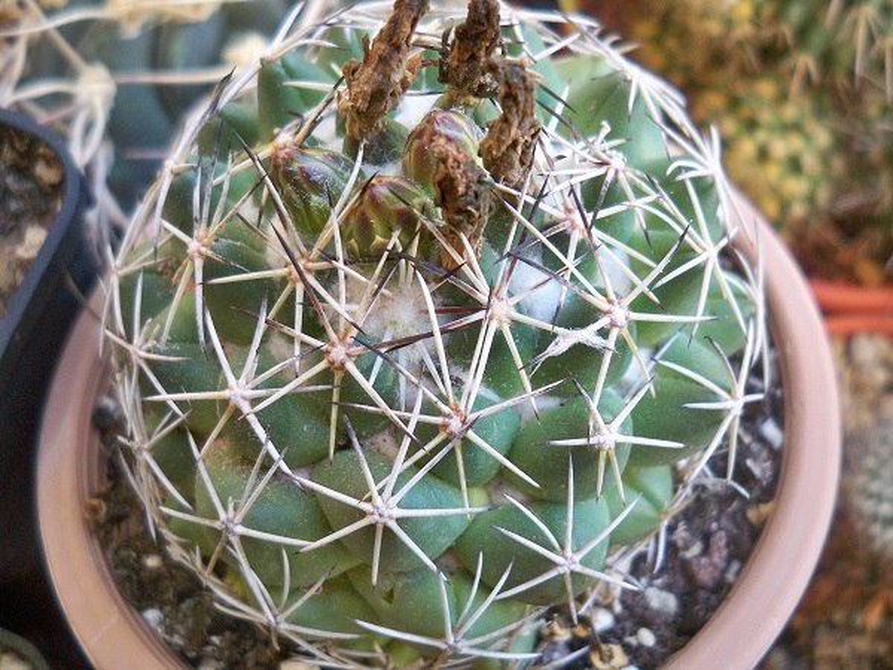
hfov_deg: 52.6
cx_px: 446
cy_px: 335
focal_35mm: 35
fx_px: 903
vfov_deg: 40.7
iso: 160
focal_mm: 6.3
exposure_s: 1/60
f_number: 3.1
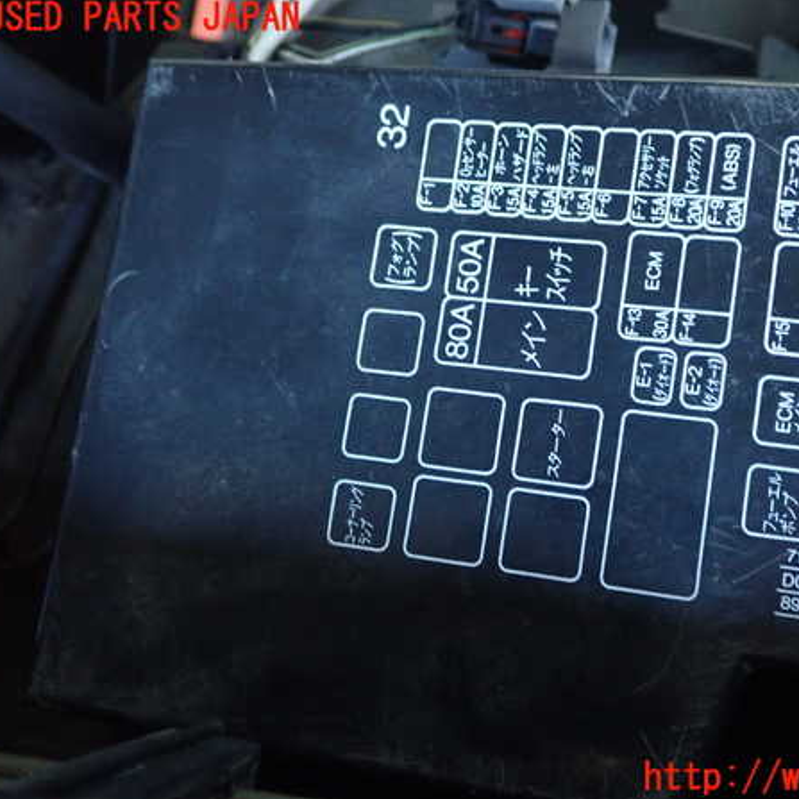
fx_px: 992
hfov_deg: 43.4
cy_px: 399
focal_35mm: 38
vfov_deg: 43.9
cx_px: 511
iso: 800
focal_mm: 5.87
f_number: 2.4
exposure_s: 1/25
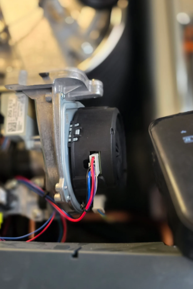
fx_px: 265
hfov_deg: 40.0
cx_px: 96
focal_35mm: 33
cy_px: 143
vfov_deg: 57.2
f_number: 1.7
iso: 640
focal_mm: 6.3
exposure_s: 1/100
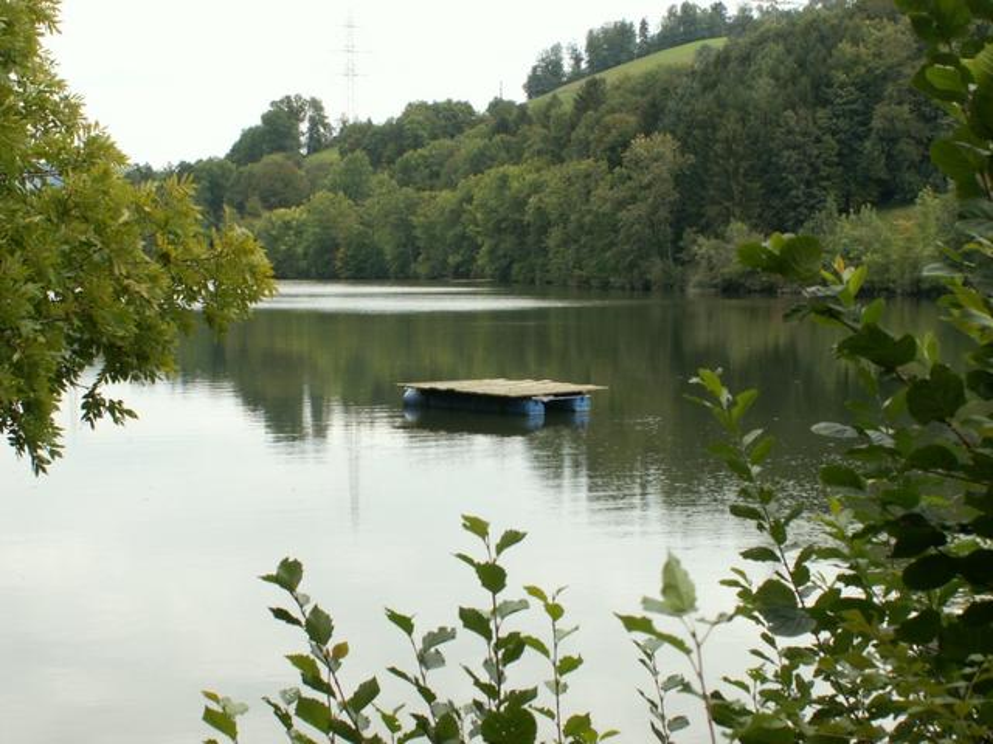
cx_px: 496
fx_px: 1779
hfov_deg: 31.2
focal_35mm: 62
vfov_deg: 23.7
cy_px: 372
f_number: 5
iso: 50
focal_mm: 10.36
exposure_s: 1/60
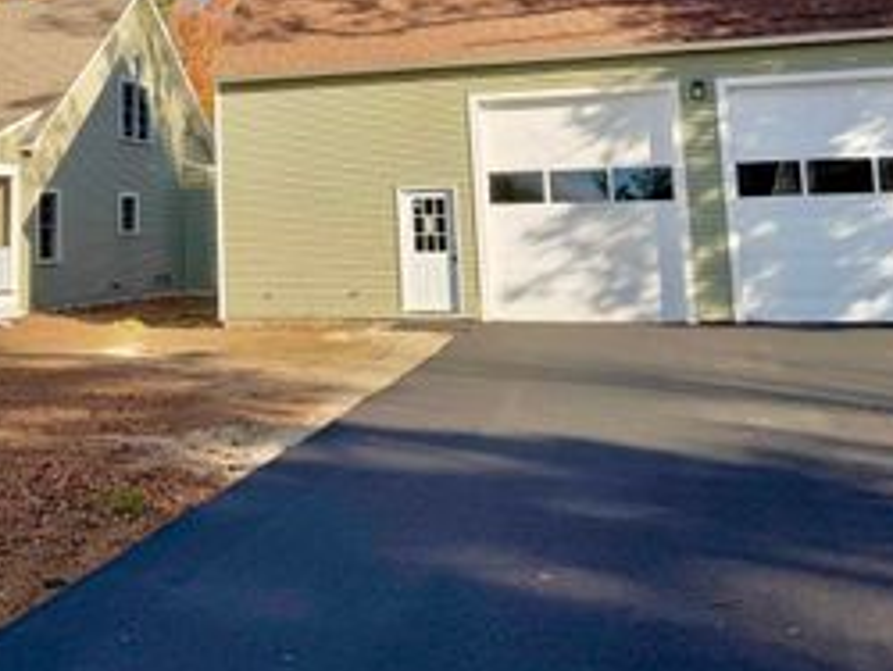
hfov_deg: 38.7
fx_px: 1239
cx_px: 236
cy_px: 59
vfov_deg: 29.0
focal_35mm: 48
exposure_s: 1/4975
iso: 80
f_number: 1.78
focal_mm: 6.76
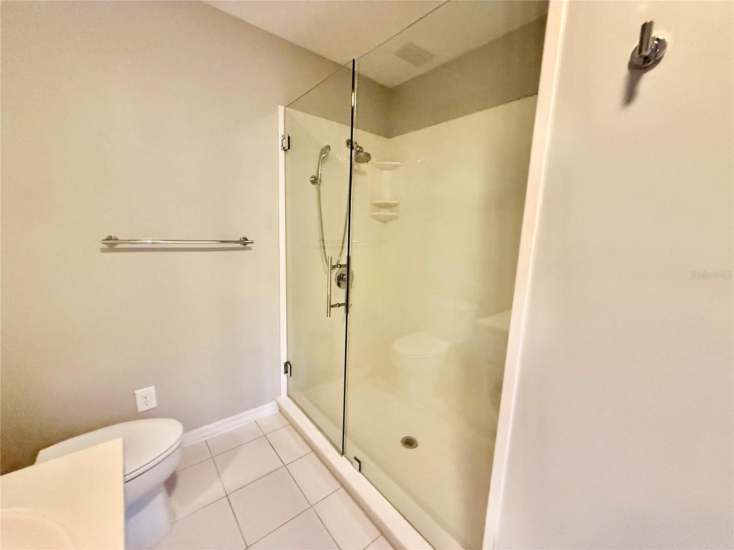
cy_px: 275
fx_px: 297
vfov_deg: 85.7
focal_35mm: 14
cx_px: 367
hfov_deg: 102.1
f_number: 2.2
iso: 800
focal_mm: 2.22
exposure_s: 1/60
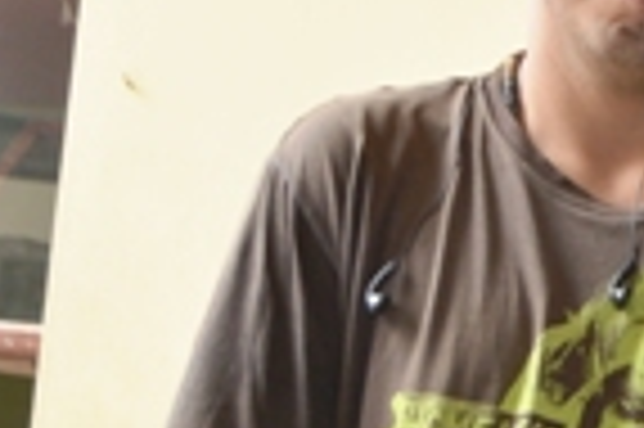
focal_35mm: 148
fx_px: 2645
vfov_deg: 9.2
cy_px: 387
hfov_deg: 12.9
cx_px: 1049
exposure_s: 1/125
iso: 125
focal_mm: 22
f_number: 4
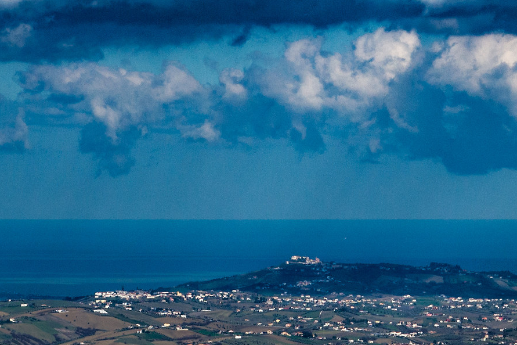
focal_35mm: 343
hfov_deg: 6.0
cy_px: 414
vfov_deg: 4.0
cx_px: 169
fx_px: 4930
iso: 200
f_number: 11
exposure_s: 1/250
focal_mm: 85
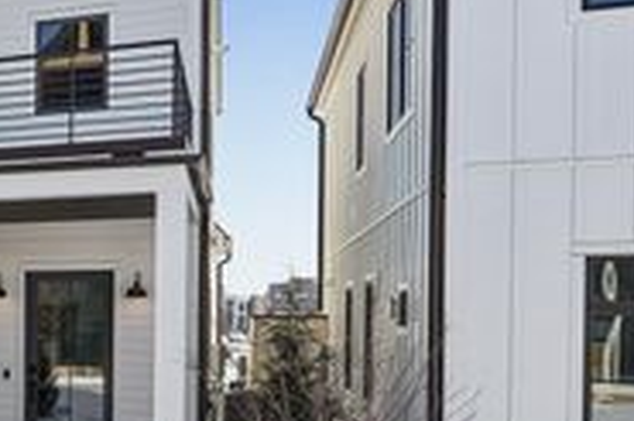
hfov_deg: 33.1
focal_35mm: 47
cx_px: -147
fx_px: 833
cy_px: 56
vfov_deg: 27.5
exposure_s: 1/400
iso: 100
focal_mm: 17.5
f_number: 8
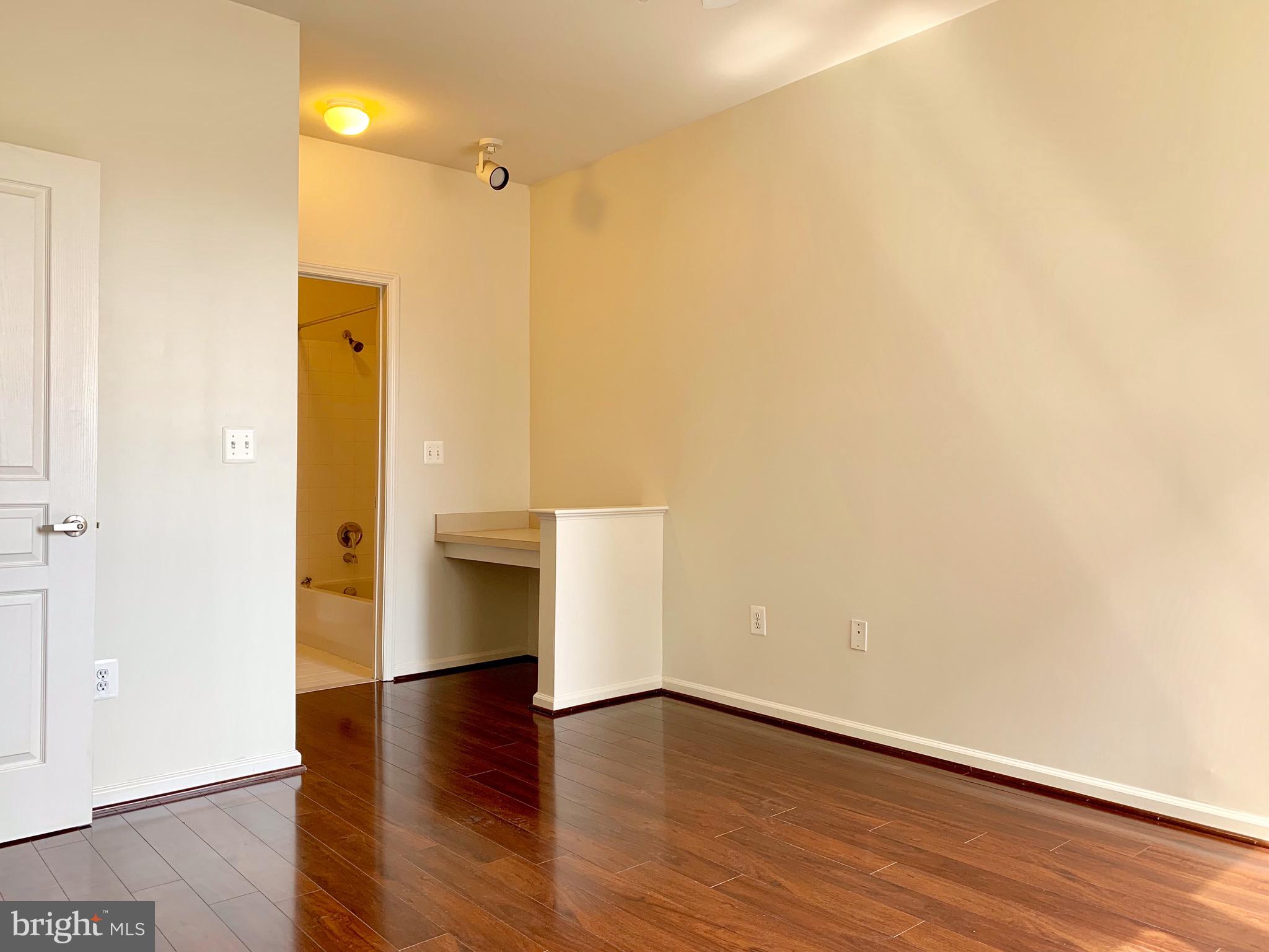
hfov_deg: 67.3
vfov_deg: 53.1
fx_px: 953
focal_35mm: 26
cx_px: 634
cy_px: 476
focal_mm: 4.25
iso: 50
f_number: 1.8
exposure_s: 1/121
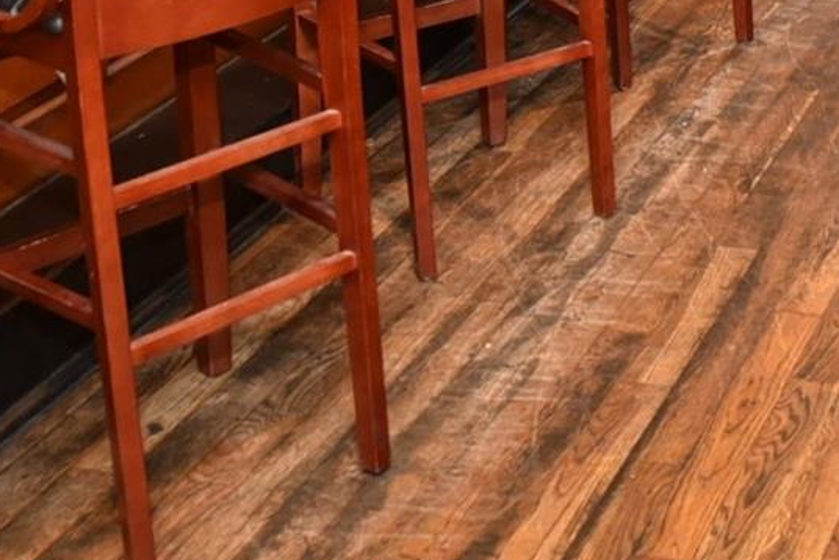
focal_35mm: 84
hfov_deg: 22.0
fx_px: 1959
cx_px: 1055
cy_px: -325
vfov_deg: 14.9
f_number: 2.8
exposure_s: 1/60
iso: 1250
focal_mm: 22
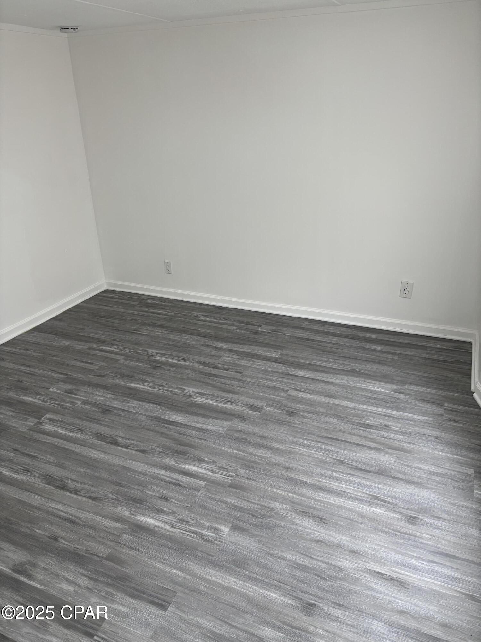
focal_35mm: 26
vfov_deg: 67.3
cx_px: 240
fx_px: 482
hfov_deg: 53.1
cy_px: 321
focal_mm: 5.96
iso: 80
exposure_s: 1/120
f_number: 1.6
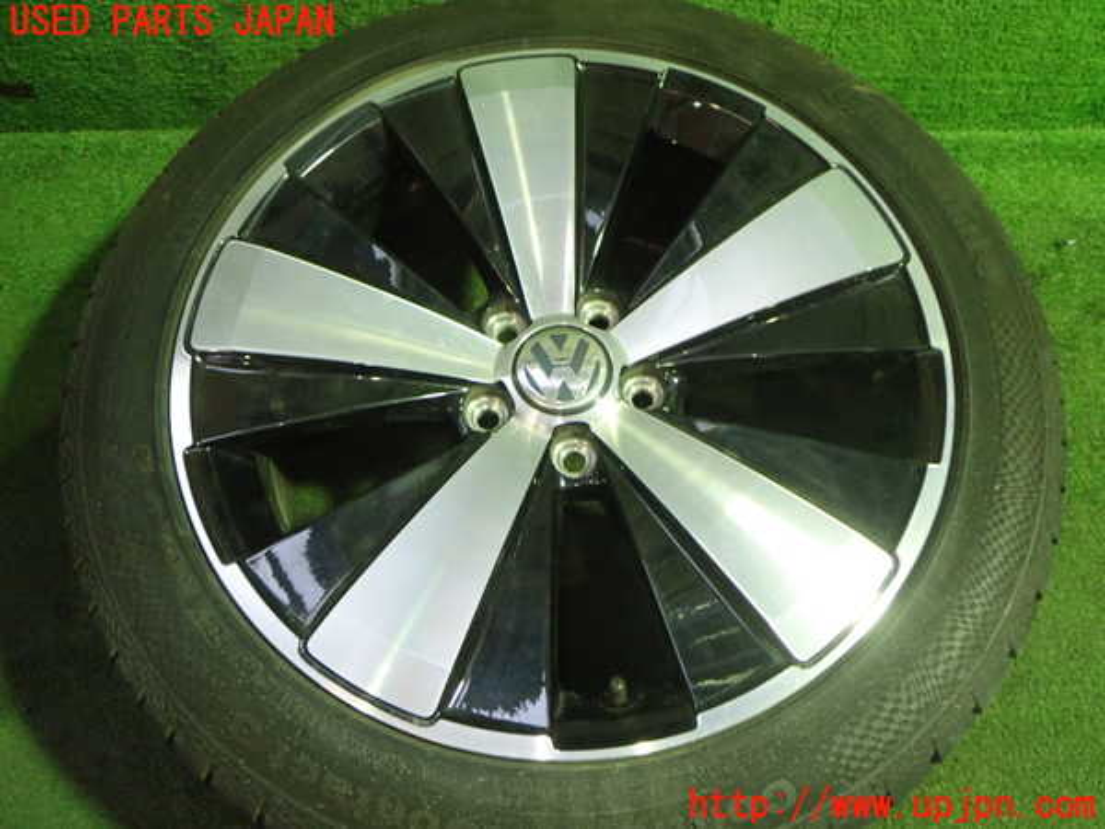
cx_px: 552
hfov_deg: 60.0
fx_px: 958
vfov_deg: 46.8
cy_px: 414
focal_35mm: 30
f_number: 2.3
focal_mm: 5.5
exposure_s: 1/80
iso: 800
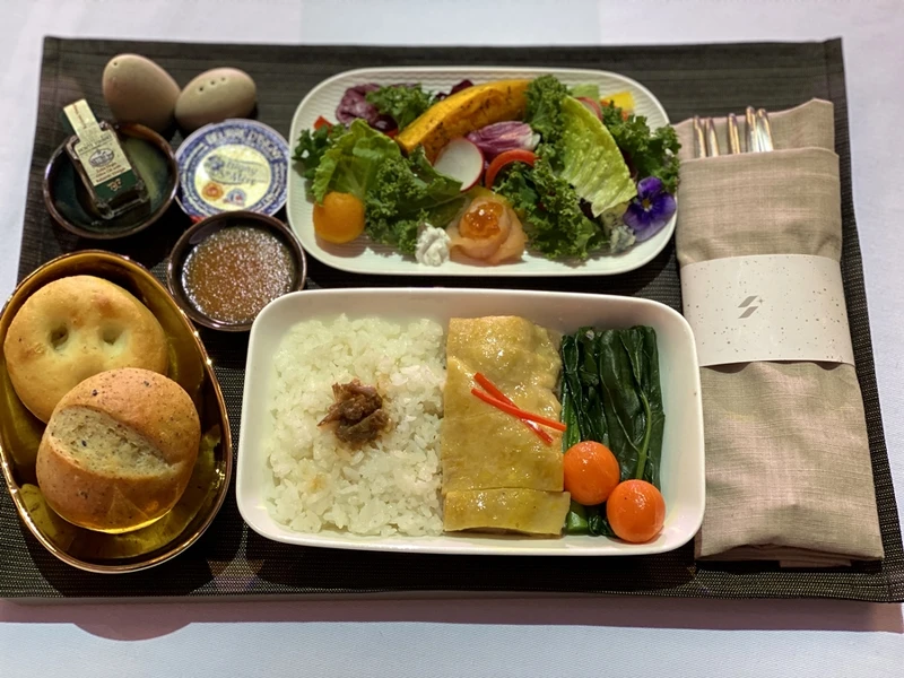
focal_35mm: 52
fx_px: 1358
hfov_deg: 36.8
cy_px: 339
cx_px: 452
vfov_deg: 28.0
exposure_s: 1/40
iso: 160
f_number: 2
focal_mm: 6
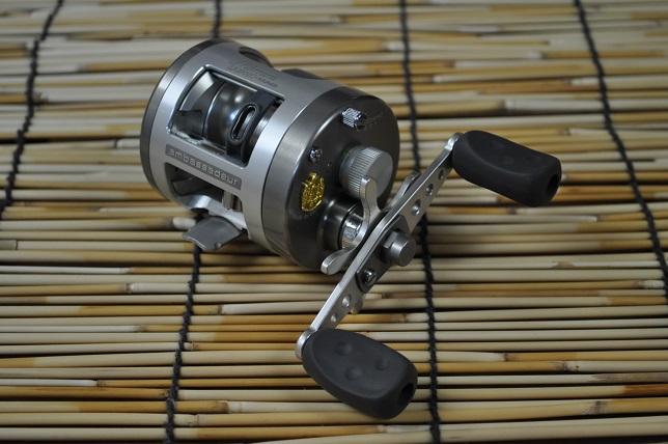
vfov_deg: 19.7
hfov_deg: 29.3
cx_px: 334
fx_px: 1279
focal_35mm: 69
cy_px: 222
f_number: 5.3
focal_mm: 46
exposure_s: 1/60
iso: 1000
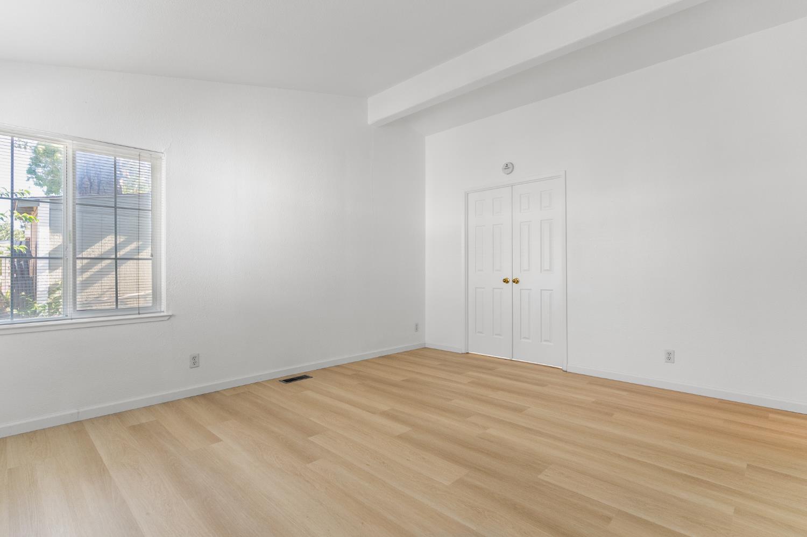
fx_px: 381
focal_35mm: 17
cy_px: 268
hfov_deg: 93.3
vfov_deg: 70.4
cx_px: 404
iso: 640
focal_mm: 17
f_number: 4
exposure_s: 1/400
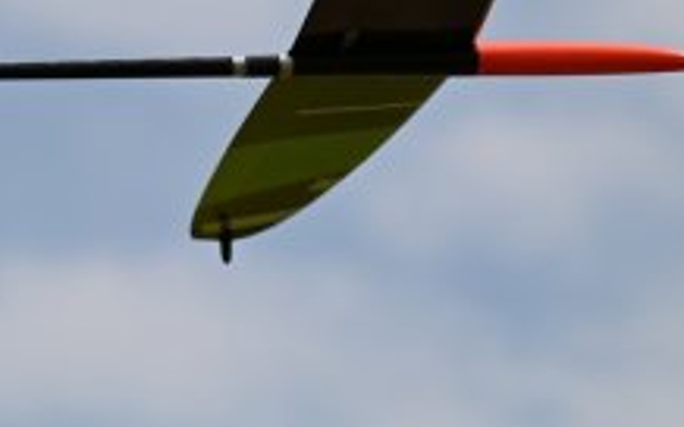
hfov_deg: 3.3
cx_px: 171
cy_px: -60
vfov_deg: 2.1
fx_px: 11719
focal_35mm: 629
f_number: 7.1
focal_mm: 270
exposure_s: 1/3200
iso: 320
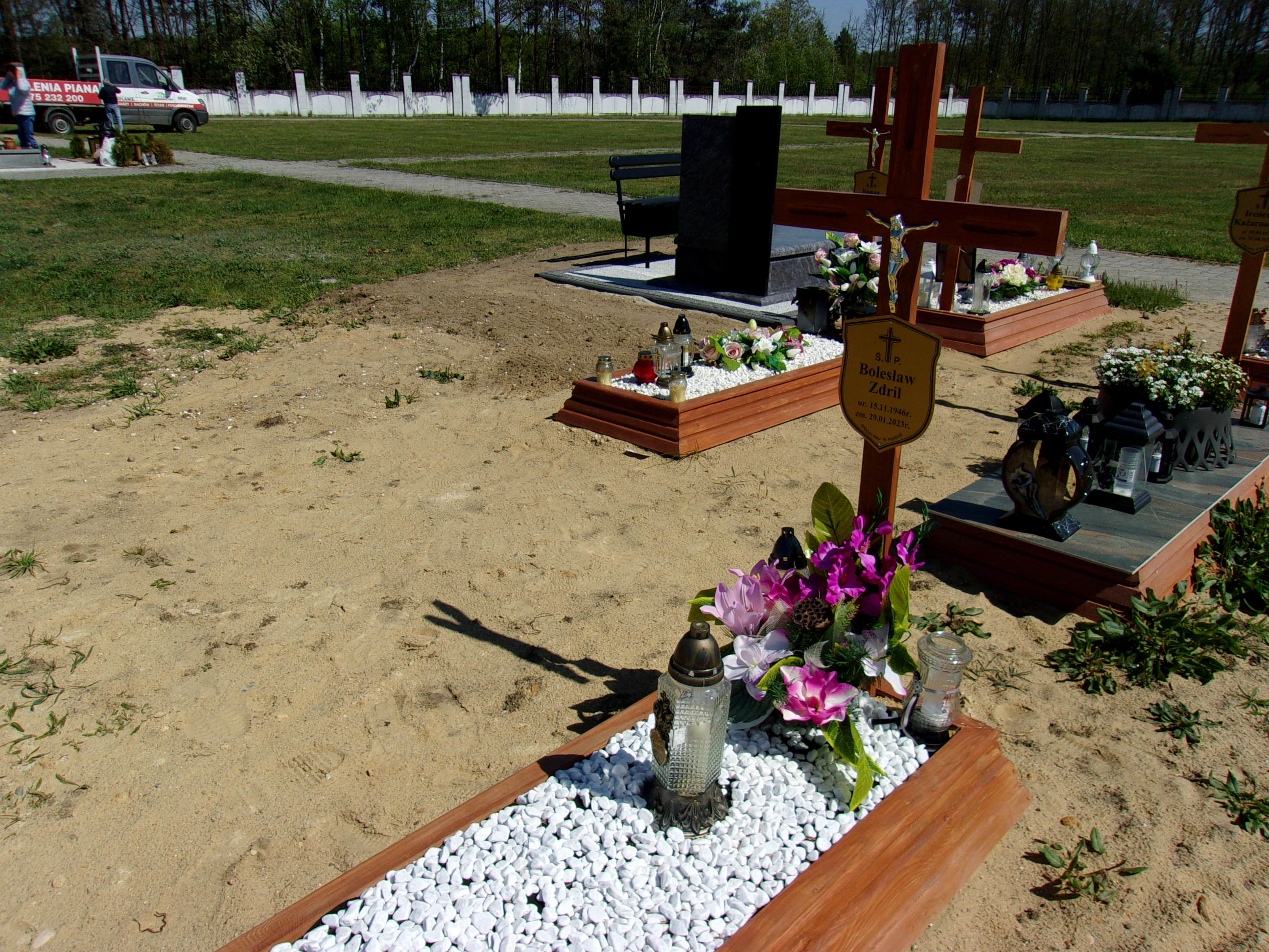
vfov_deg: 51.4
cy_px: 476
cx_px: 634
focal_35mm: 27
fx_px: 990
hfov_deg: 65.3
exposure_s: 1/210
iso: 80
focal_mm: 4.9
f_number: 10.4
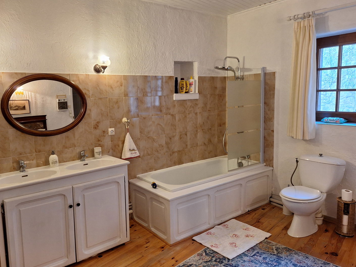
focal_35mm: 26
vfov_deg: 53.1
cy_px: 135
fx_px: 267
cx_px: 162
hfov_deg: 67.2
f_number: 1.8
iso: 200
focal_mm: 5.54
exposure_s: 1/33
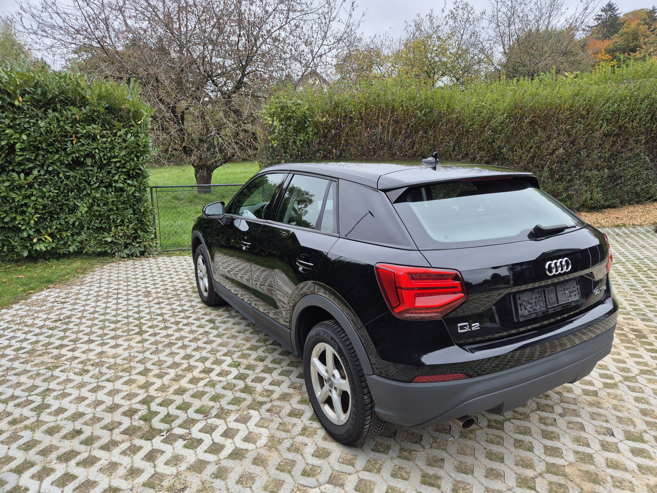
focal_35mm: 23
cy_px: 246
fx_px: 437
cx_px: 328
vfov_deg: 58.9
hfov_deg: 73.9
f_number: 1.8
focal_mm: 5.4
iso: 25
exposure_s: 1/390
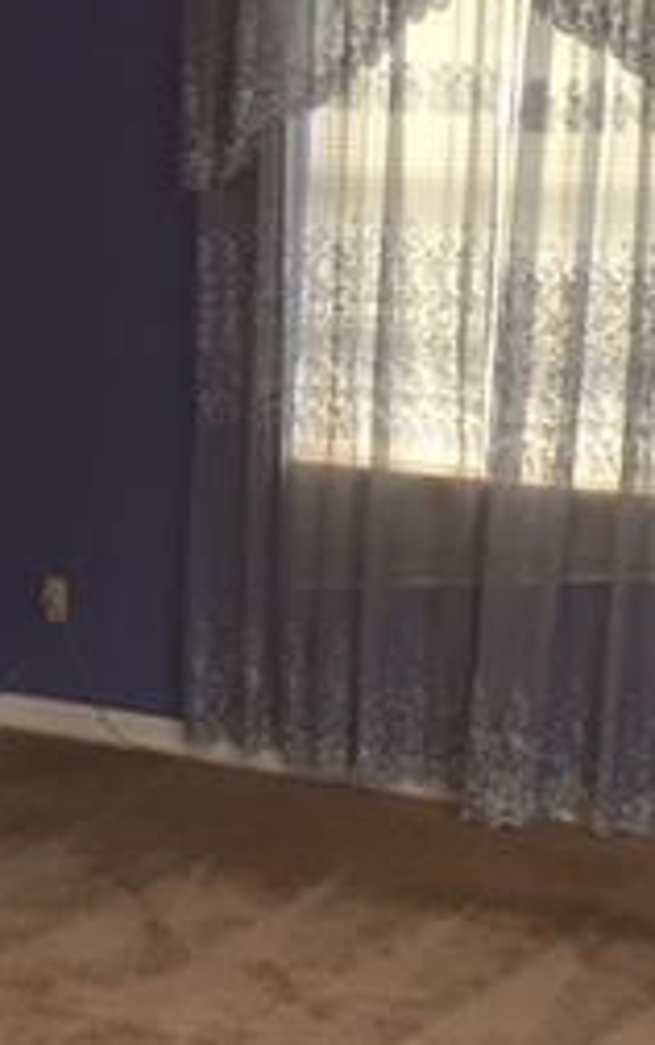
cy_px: 556
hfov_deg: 16.7
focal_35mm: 78
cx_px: 224
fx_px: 2223
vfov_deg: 26.4
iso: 160
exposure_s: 1/24
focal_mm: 4.15
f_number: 2.2
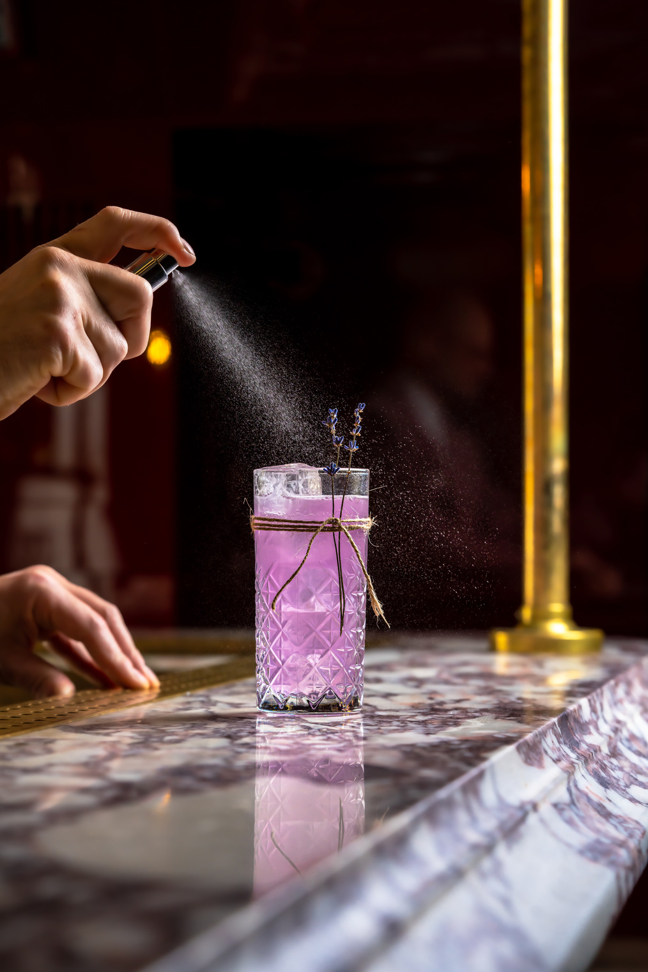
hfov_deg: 15.2
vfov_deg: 22.6
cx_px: 324
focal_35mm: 90
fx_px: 2430
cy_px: 486
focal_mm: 90
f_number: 6.3
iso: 640
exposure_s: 1/200
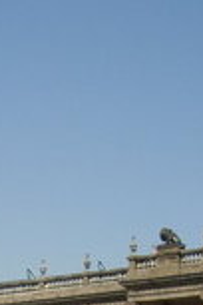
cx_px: -14
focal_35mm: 165
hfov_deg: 8.3
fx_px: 1396
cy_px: 399
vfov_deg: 12.1
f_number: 4.3
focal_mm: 6.2
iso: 50
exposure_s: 1/500
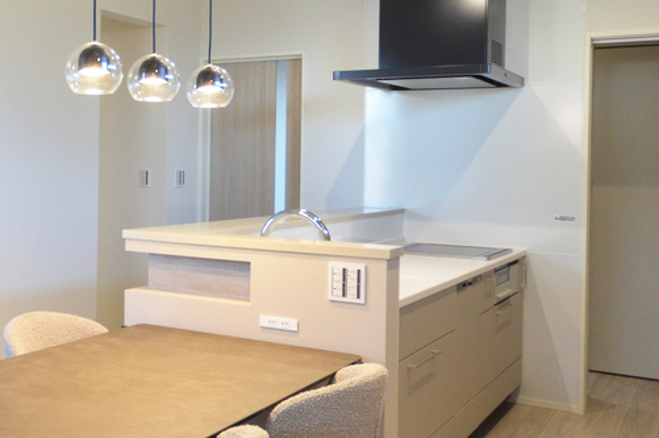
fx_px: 823
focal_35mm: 45
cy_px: 158
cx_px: 20
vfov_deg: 29.7
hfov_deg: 39.2
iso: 400
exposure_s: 1/50
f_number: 4
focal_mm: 10
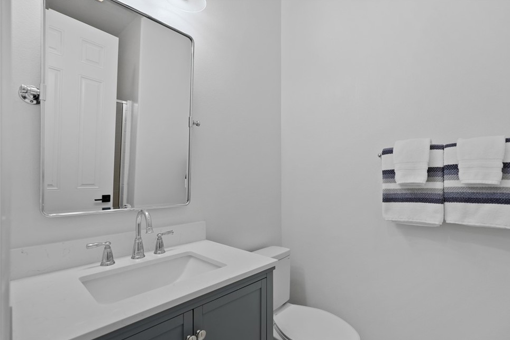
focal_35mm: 17
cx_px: 270
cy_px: 179
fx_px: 241
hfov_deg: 93.2
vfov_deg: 70.4
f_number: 4
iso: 400
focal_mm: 16
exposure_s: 1/15
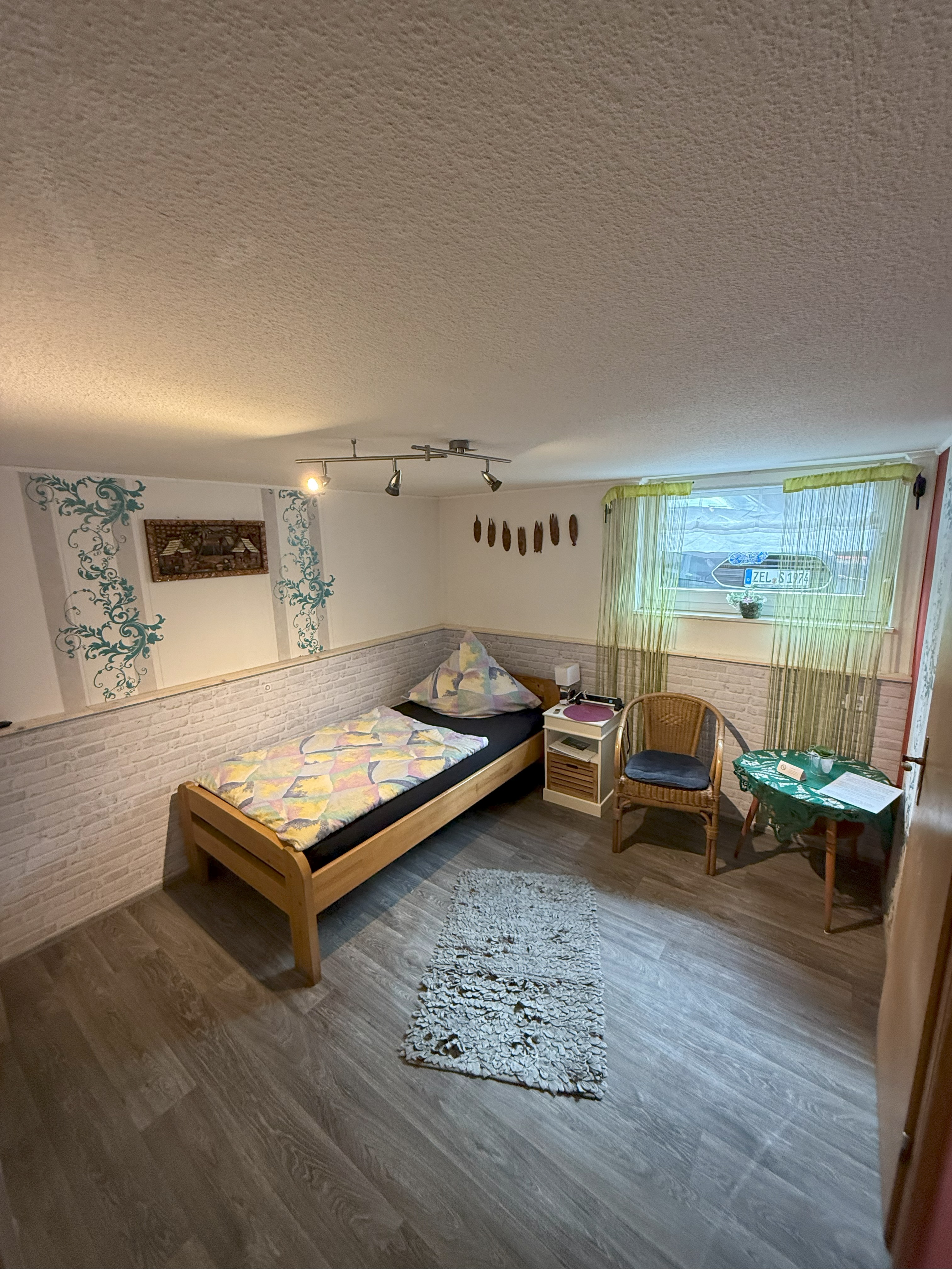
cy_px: 634
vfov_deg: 102.1
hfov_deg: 85.7
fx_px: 513
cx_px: 476
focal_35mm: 14
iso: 400
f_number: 2.2
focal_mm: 2.22
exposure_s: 1/100
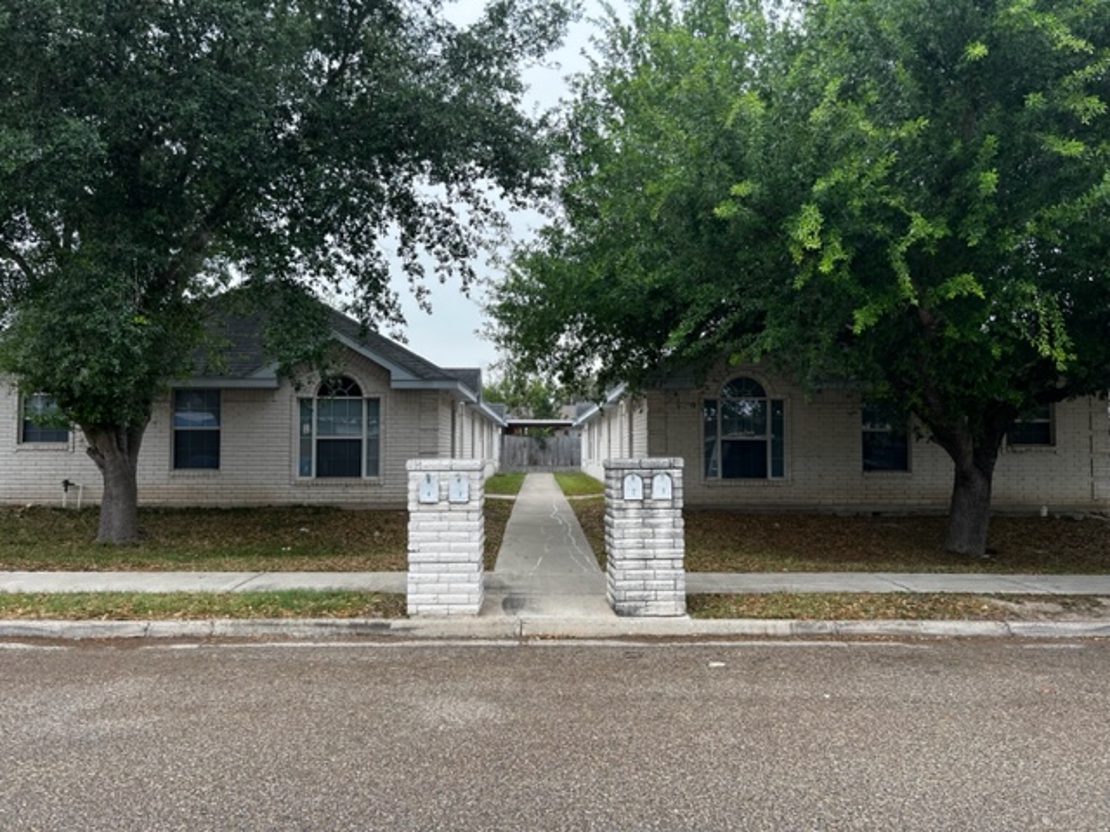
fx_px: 834
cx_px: 555
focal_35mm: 26
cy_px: 416
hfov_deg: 67.3
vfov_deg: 53.1
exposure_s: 1/786
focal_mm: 5.7
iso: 50
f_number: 1.5
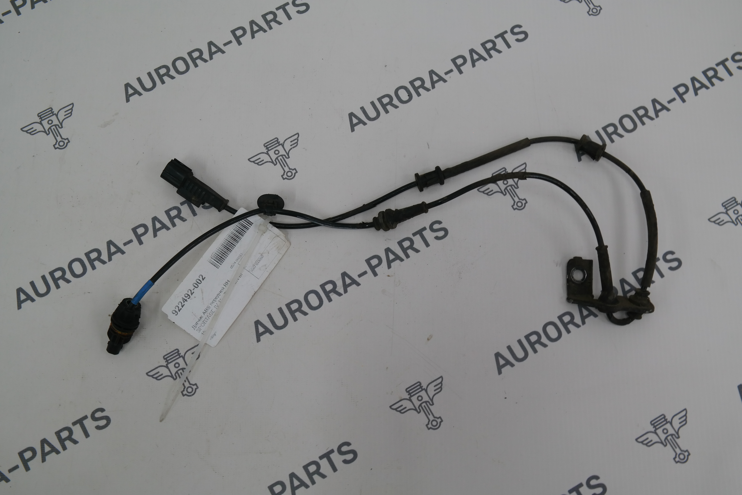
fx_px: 845
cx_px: 371
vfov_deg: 32.6
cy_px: 248
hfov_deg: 47.4
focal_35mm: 41
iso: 200
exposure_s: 1/50
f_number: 7.1
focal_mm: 27
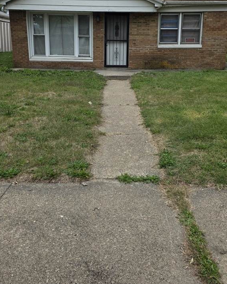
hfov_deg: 43.3
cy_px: 90
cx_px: 121
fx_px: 286
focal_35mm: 34
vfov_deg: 51.7
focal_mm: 6.3
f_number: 1.7
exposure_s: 1/2175
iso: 80
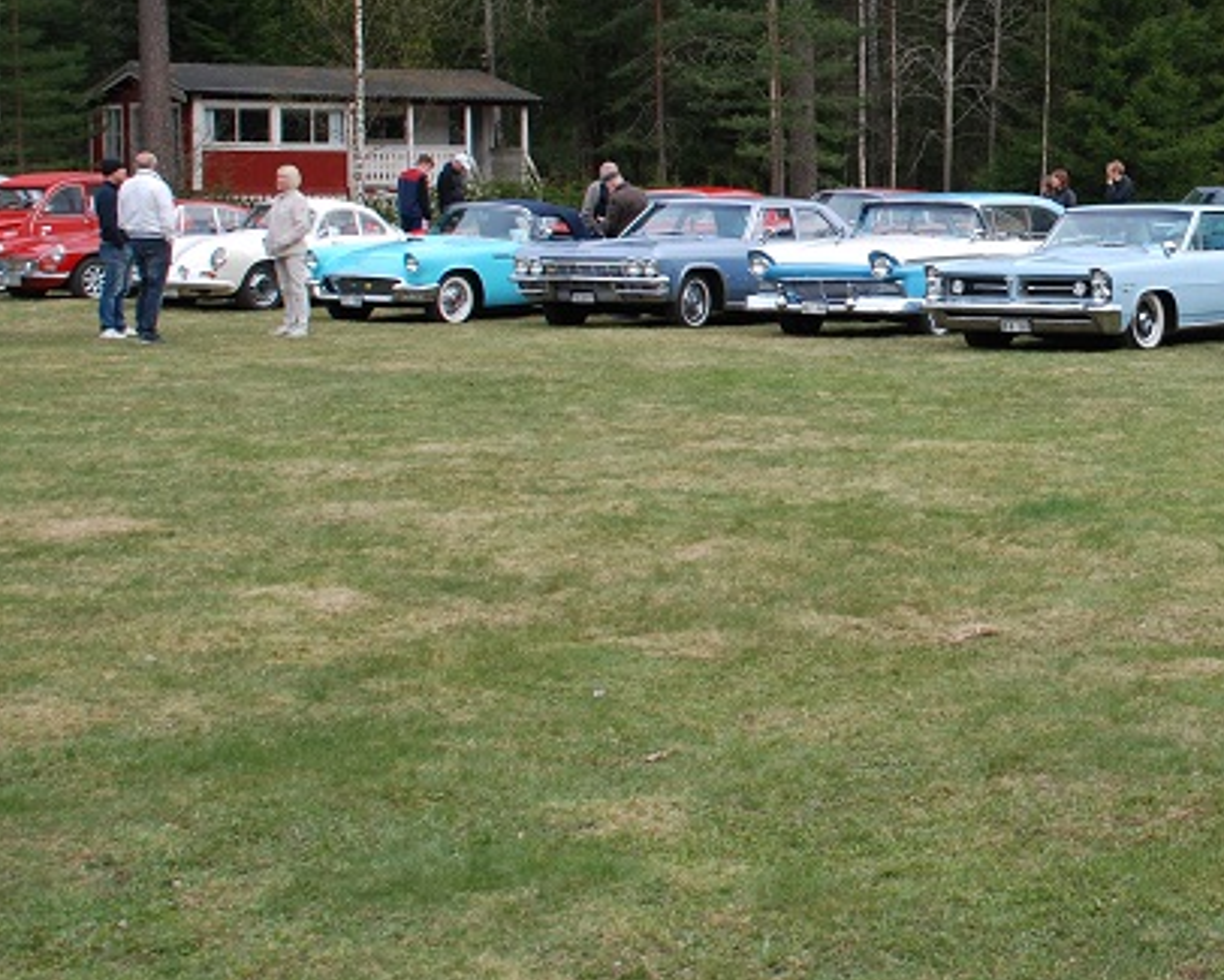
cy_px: 222
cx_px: 1173
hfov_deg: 23.9
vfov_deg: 19.7
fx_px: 2790
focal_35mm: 77
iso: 200
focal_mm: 26
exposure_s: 1/100
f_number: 5
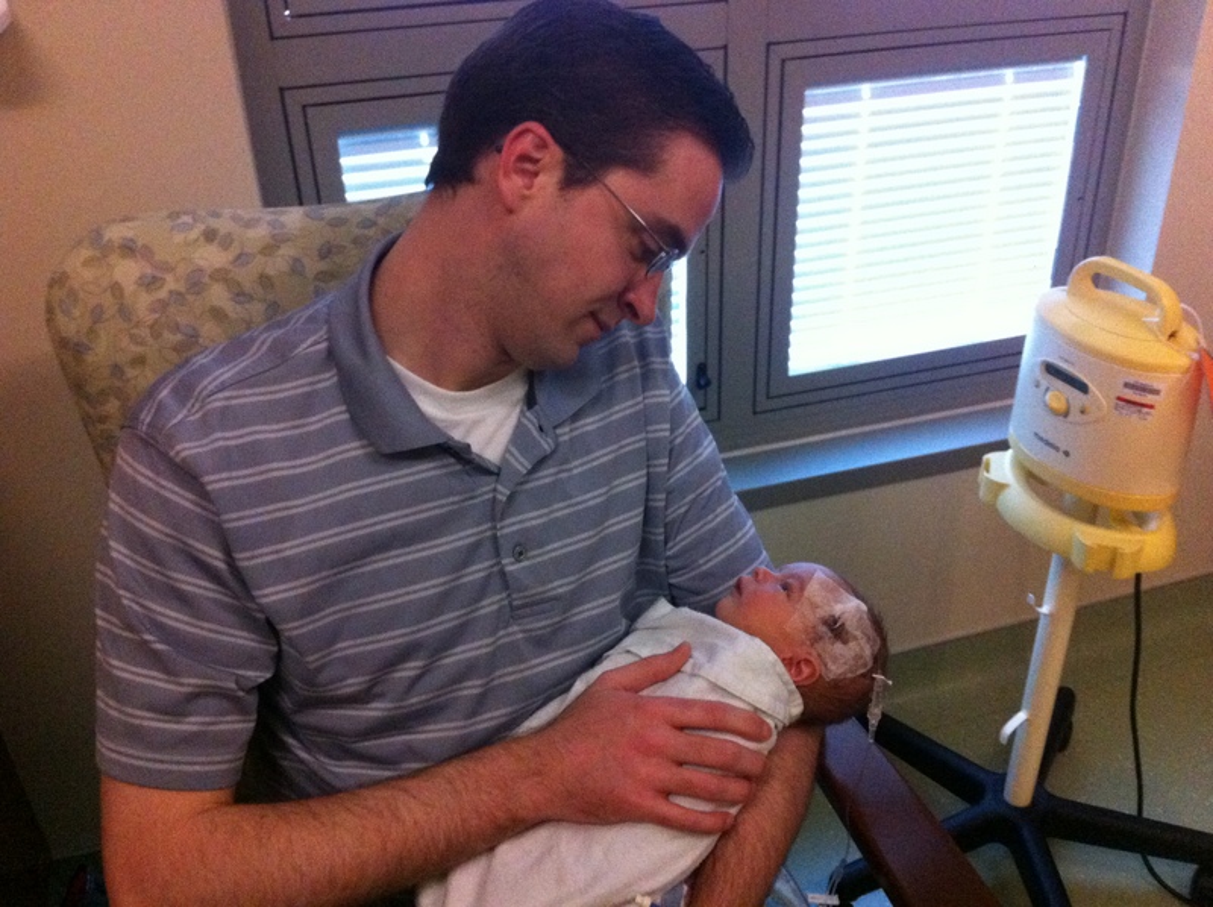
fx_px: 1225
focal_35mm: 35
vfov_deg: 40.6
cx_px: 606
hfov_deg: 52.7
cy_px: 454
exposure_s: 1/15
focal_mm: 3.85
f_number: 2.8
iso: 800
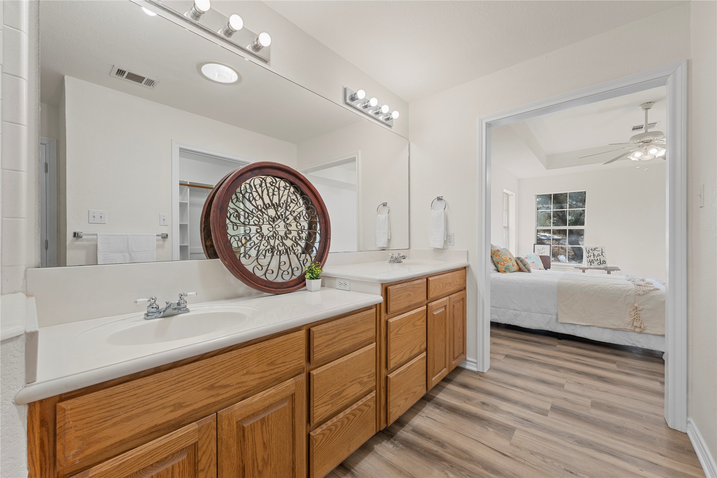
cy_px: 239
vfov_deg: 81.2
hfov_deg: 104.3
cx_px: 358
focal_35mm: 14
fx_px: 279
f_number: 9
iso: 320
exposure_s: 1/2.5
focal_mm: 14
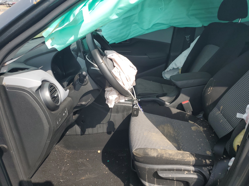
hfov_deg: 67.3
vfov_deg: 53.1
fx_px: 187
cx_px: 124
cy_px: 93
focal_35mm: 26
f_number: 1.5
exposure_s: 1/1667
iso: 50
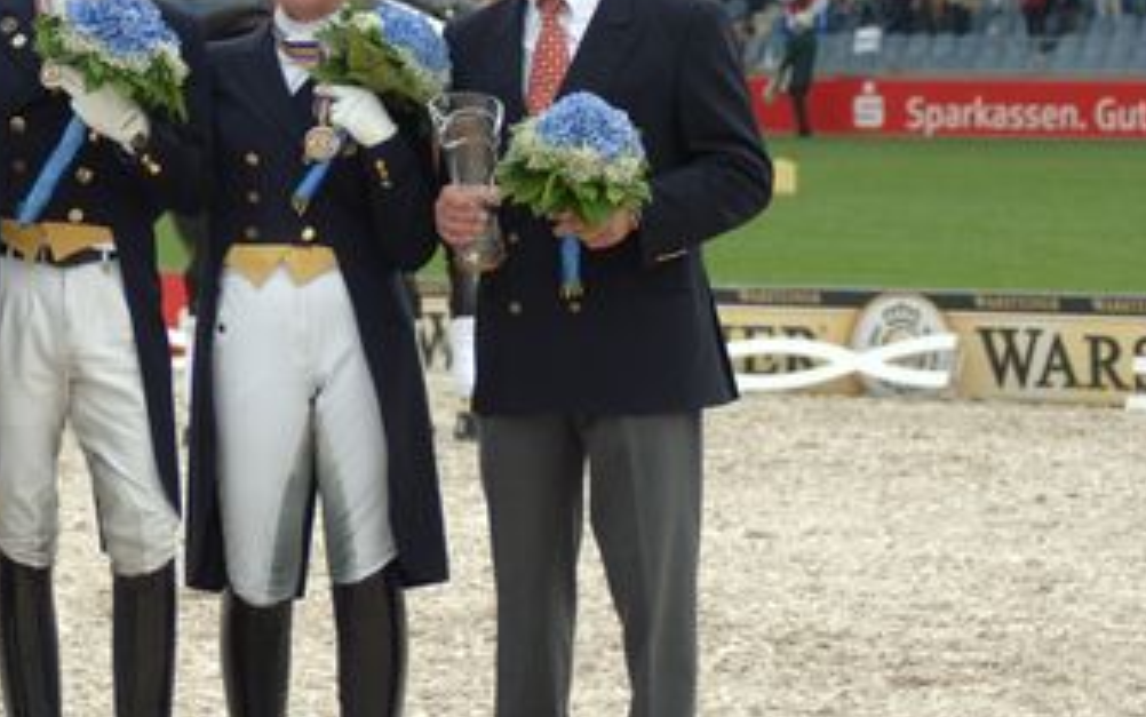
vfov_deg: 5.8
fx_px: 7123
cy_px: 139
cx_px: 58
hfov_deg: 9.2
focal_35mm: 228
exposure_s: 1/250
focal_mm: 78
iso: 200
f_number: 5.6
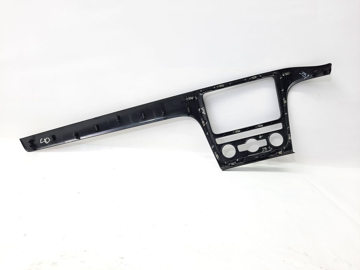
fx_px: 260
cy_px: 135
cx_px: 180
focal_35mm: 25
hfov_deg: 69.4
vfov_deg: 54.9
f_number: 2
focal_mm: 4.6
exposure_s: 1/50
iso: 64
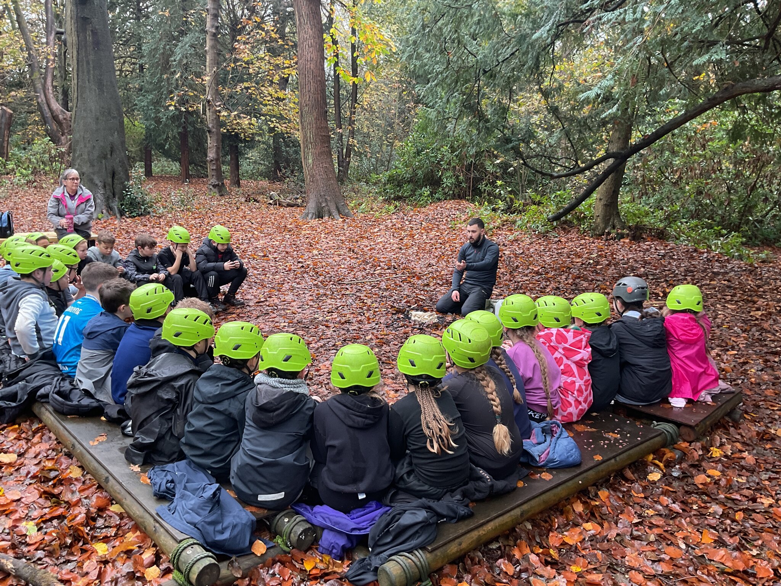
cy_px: 293
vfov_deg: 48.2
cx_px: 390
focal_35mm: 29
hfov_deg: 61.7
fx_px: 654
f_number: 1.8
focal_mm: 3
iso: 50
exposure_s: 1/50
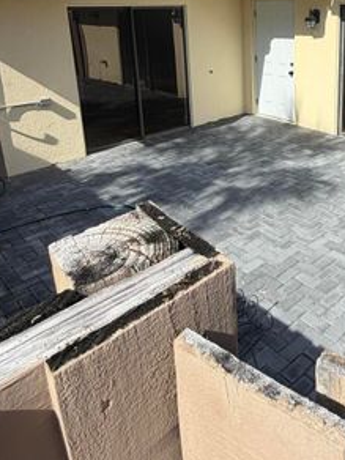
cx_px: 279
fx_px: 425
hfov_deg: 42.1
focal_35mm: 32
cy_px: 122
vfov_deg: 54.5
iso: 25
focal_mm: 2.22
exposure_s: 1/770
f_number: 2.2
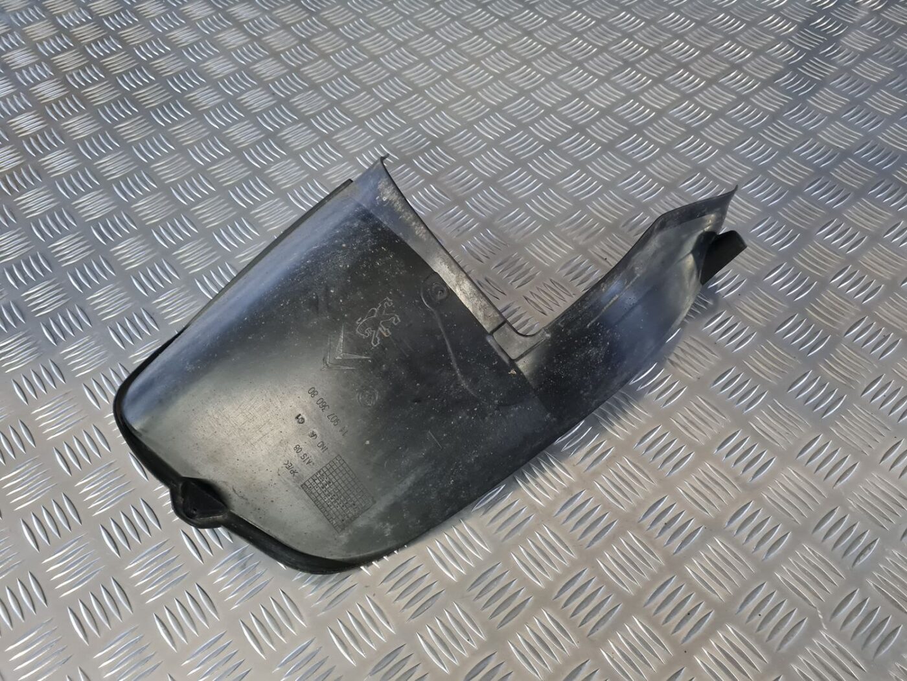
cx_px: 454
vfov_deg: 53.1
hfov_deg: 67.3
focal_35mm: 26
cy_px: 340
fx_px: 681
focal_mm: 5.4
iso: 640
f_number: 1.8
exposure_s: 1/25
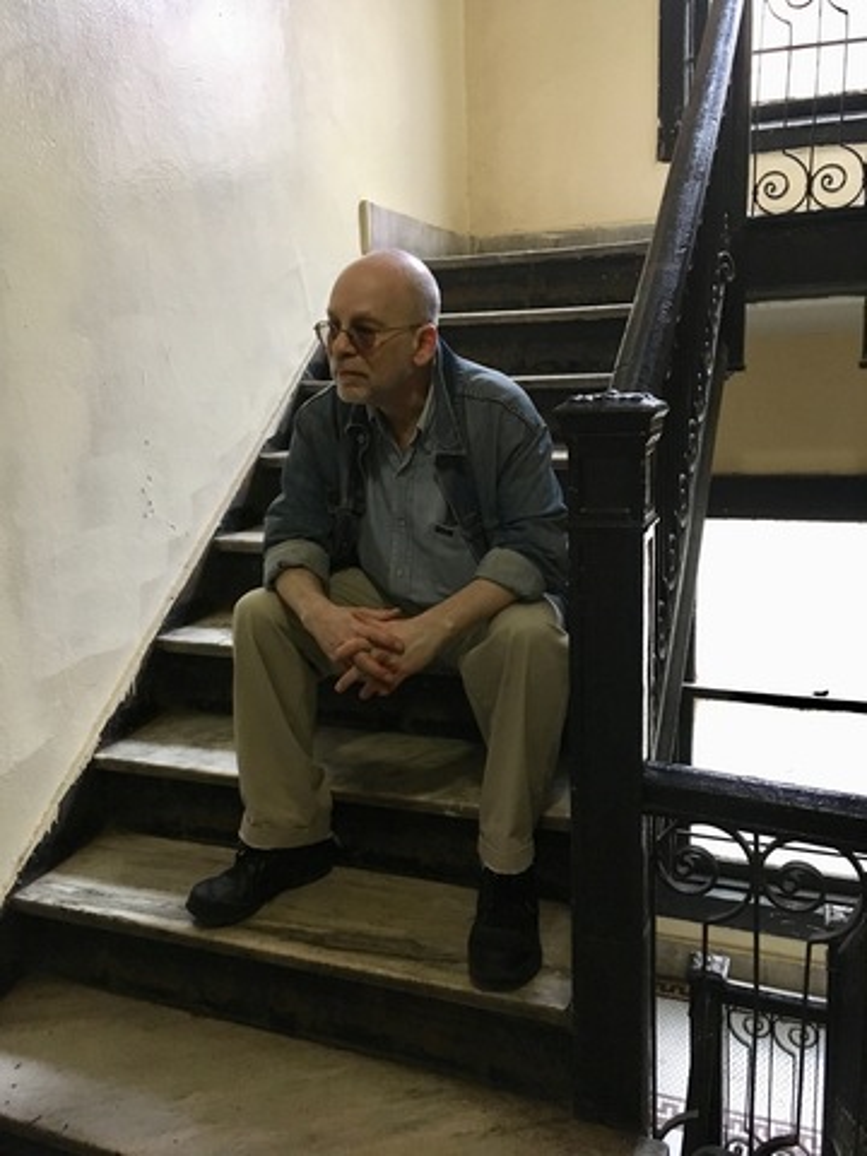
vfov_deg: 61.7
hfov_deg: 48.2
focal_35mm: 29
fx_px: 968
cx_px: 434
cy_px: 578
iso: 200
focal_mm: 4.15
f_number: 2.2
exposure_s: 1/30
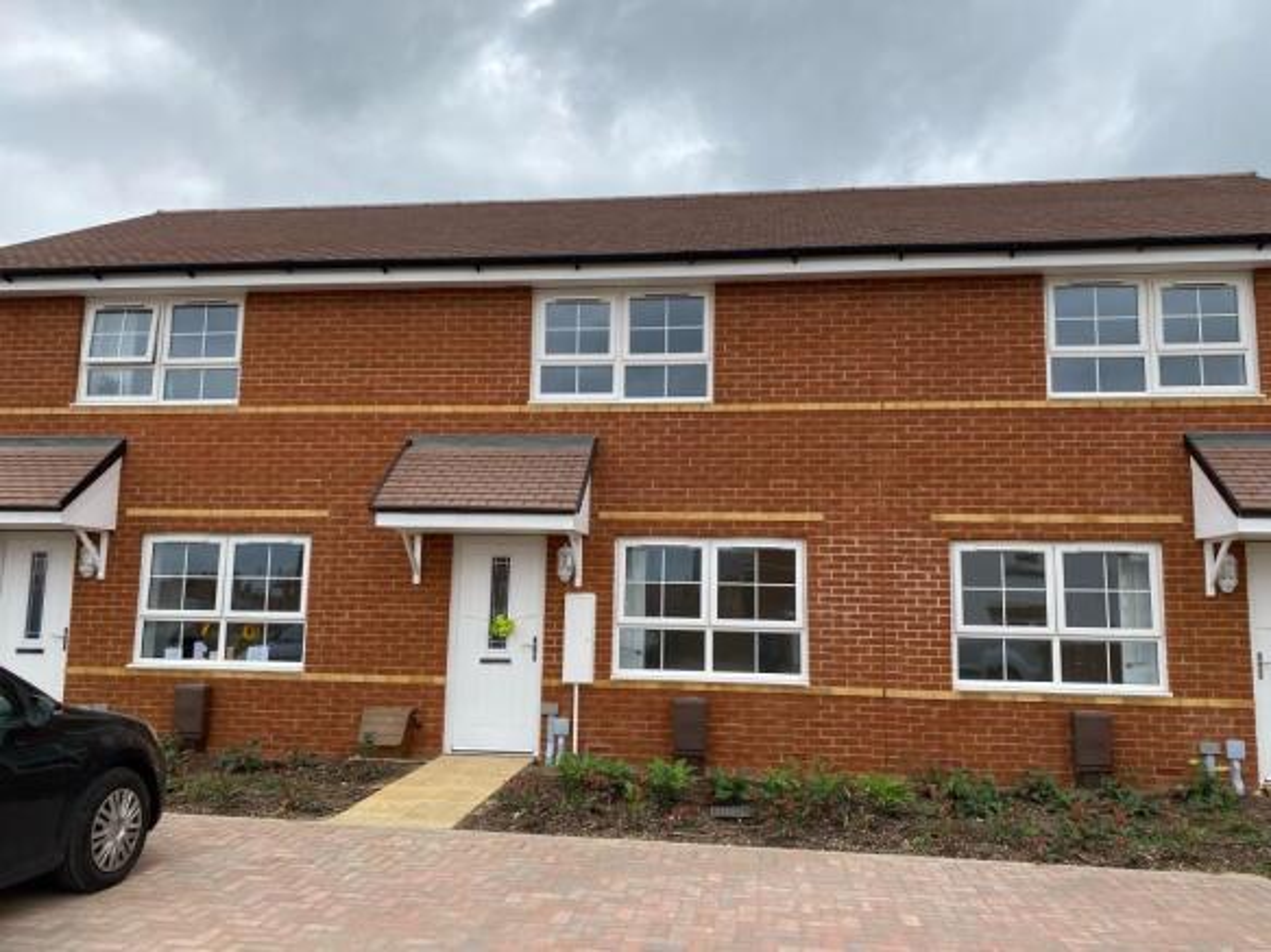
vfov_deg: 53.0
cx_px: 636
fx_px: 954
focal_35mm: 26
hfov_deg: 67.3
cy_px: 476
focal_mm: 4.25
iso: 32
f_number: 1.8
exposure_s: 1/2222
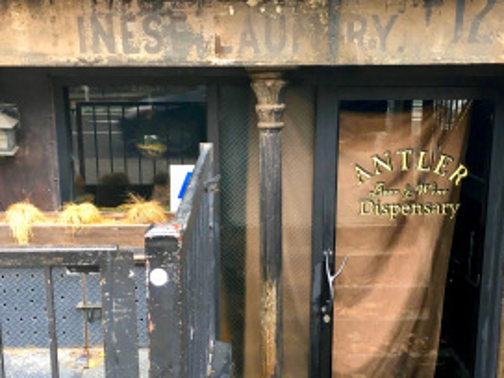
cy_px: 217
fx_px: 699
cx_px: 246
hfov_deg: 39.7
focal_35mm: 48
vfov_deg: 30.2
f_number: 2.2
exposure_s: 1/30
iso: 64
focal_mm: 4.15
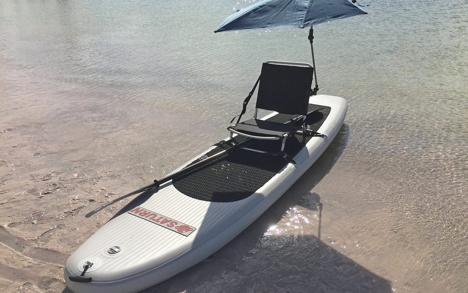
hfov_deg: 61.2
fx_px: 395
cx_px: 234
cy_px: 140
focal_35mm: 31
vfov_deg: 40.6
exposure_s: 1/4405
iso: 32
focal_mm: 4.15
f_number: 2.2
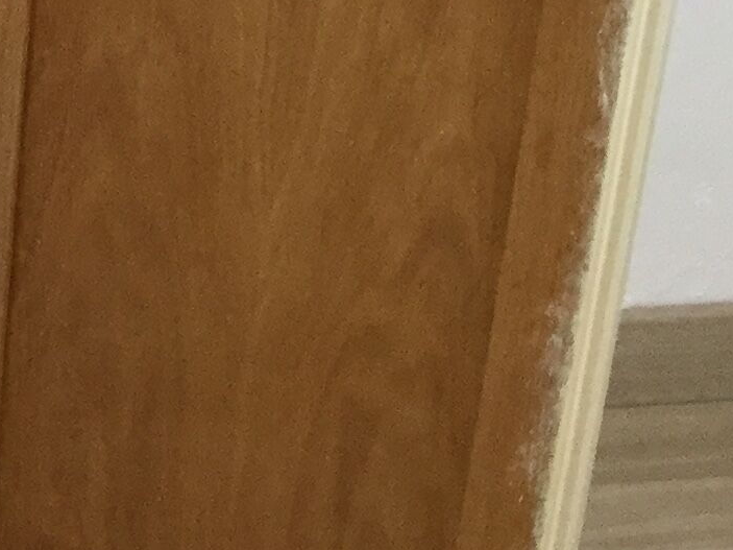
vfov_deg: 10.0
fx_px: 3049
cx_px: -515
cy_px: -267
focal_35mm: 144
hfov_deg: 12.7
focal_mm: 3.3
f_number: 2.4
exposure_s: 1/33
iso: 100
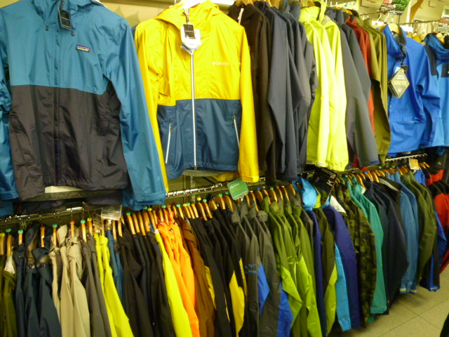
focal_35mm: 25
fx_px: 324
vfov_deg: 54.9
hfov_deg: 69.4
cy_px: 168
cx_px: 224
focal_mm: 4.5
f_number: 2.8
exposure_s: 1/30
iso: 400
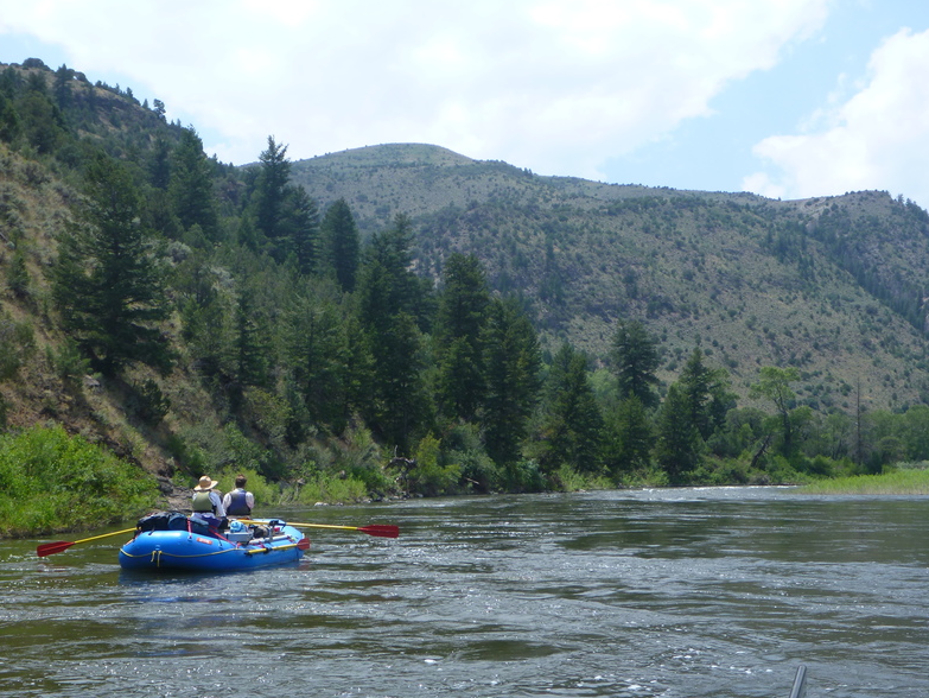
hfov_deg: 39.6
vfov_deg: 30.3
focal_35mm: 48
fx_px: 1289
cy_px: 343
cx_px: 460
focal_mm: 8.4
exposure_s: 1/400
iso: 100
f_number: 4.5
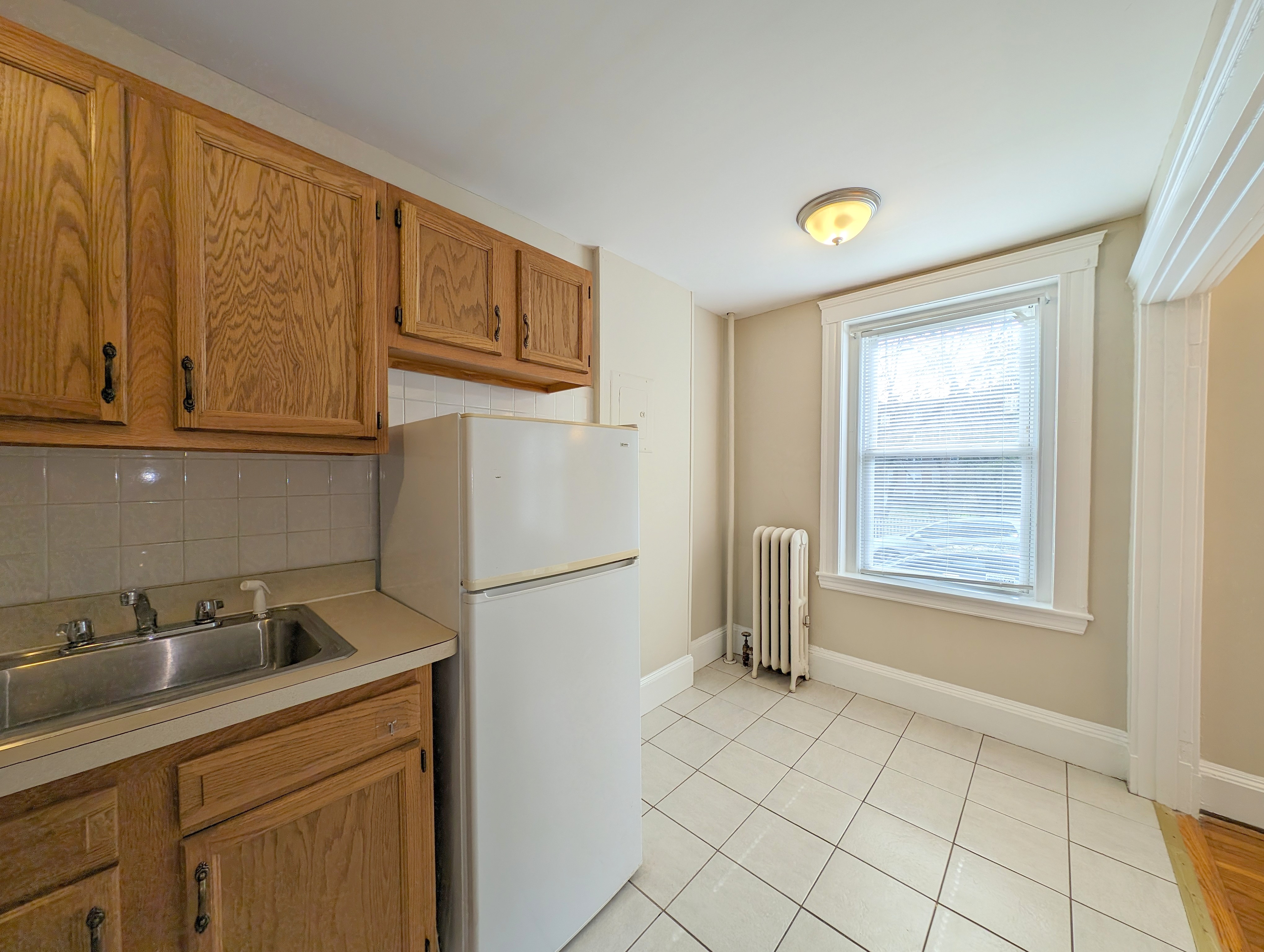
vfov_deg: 94.6
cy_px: 476
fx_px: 439
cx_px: 632
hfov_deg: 110.5
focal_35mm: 12
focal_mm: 2.23
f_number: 1.95
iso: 41
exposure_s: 1/192
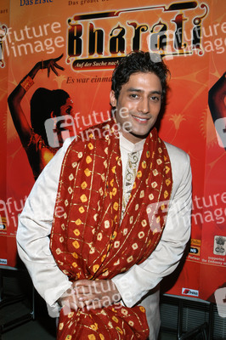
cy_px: 170
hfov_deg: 36.8
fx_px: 340
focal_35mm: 36
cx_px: 113
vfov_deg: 53.2
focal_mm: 24
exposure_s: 1/125
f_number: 11
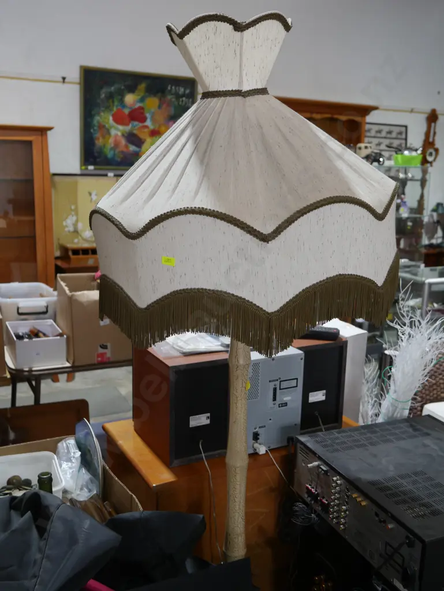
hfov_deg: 39.7
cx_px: 222
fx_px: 615
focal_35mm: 36
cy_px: 296
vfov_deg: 51.3
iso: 250
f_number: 4
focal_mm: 18
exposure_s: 1/60
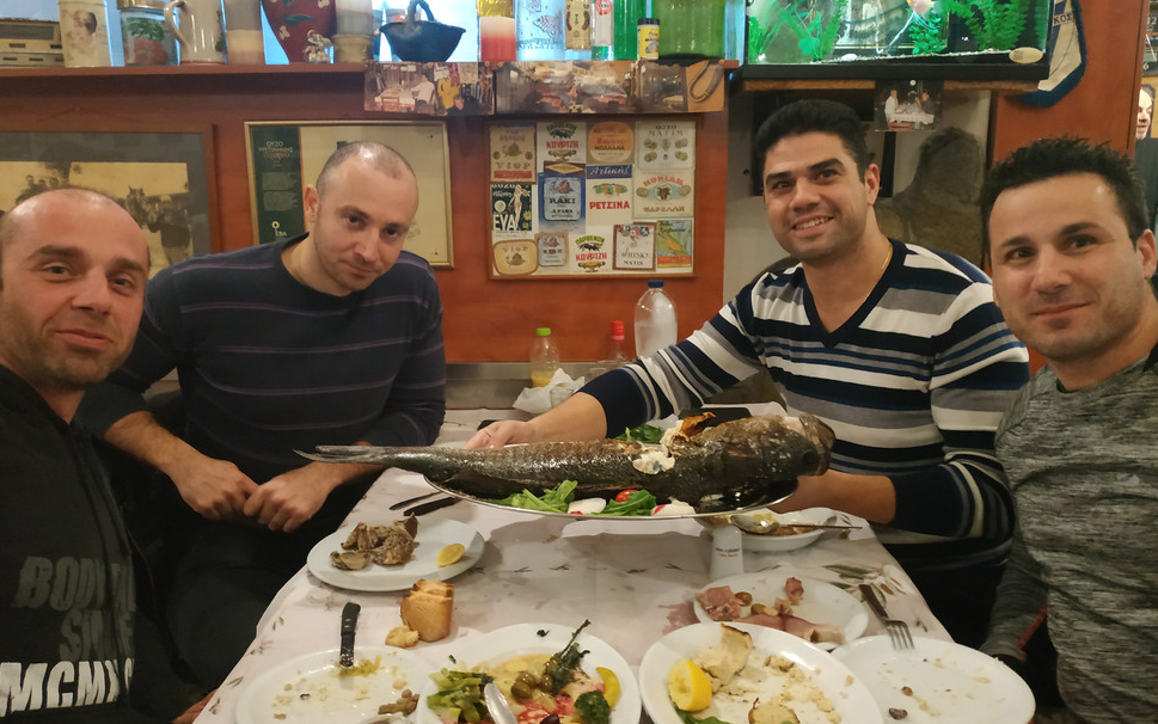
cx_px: 585
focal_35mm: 28
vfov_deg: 44.6
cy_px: 357
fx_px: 884
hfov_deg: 66.5
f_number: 1.9
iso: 1000
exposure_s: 1/20
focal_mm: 3.94
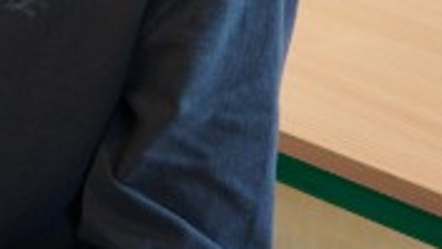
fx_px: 1559
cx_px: -485
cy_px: -160
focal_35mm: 133
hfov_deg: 13.5
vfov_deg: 8.8
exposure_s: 1/100
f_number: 3.5
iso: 500
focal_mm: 28
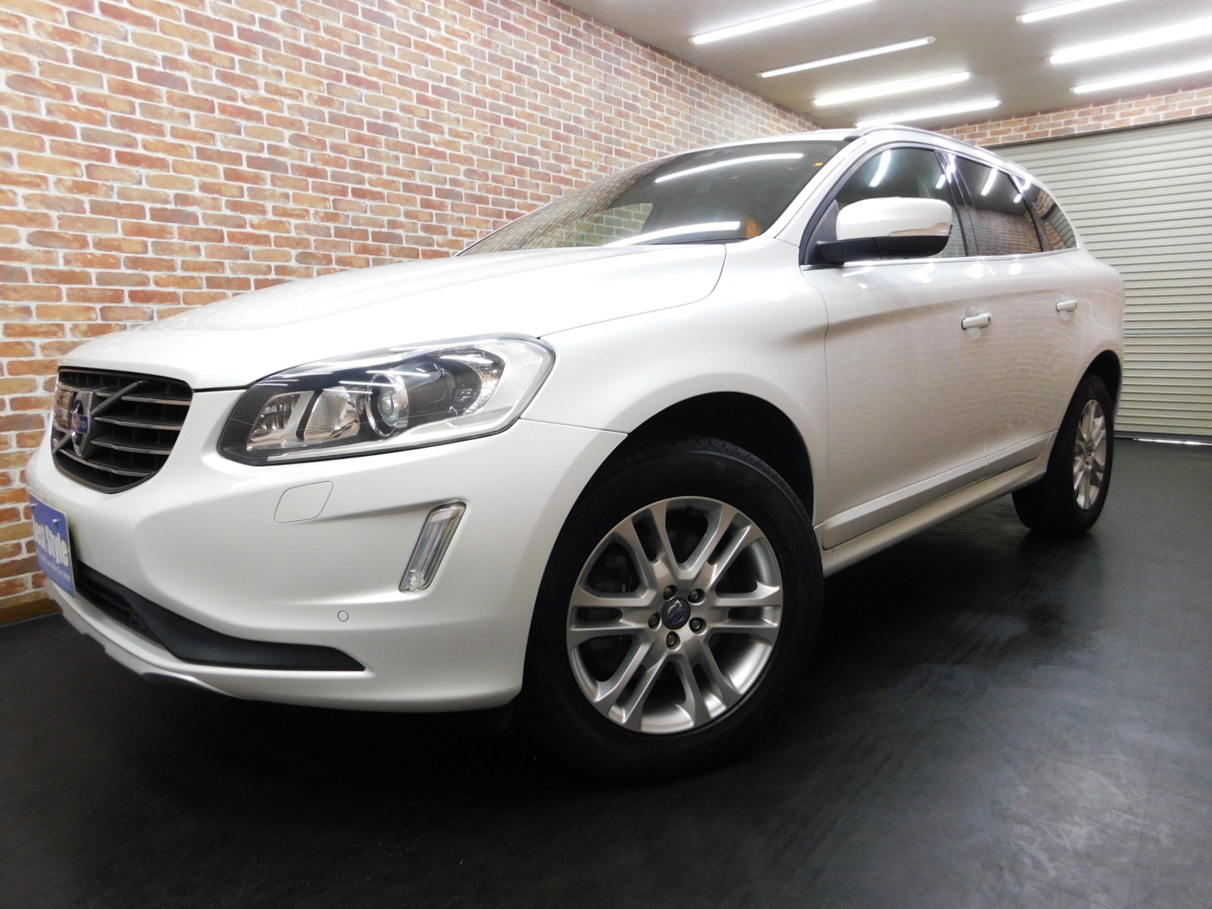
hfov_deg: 73.9
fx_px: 805
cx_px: 606
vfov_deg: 58.9
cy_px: 454
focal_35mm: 23
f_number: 3
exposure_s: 1/30
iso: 250
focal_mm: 4
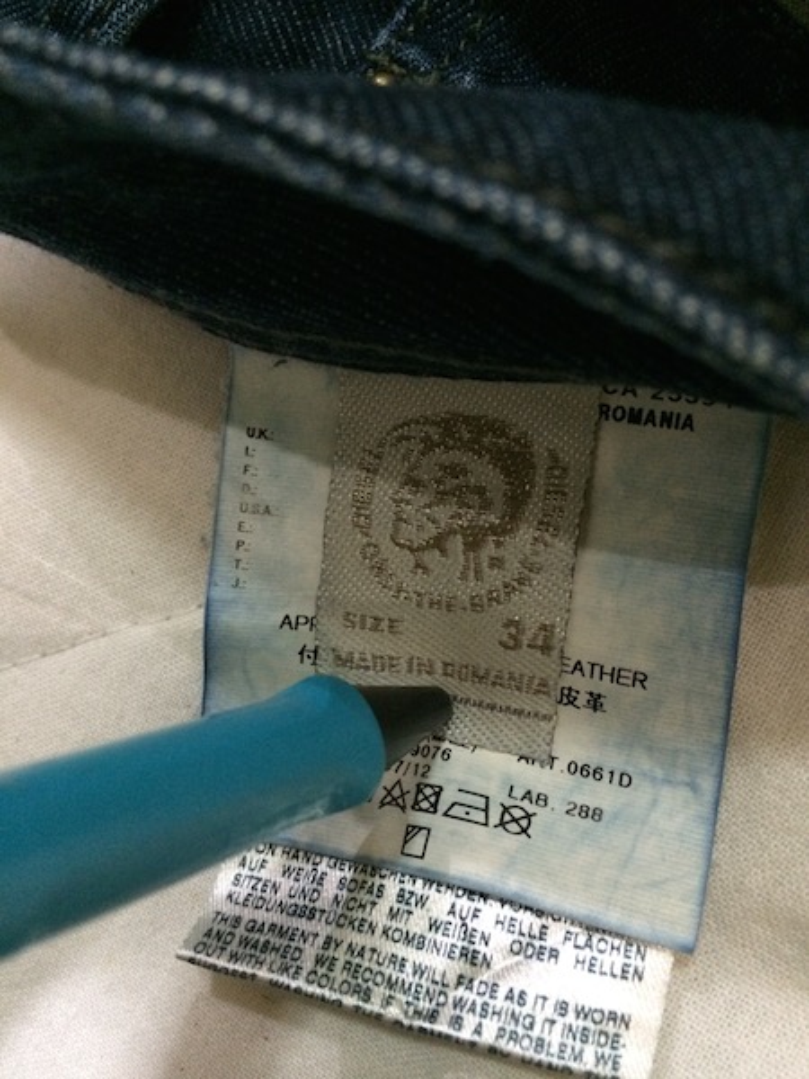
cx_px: 404
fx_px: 904
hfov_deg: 48.2
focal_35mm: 29
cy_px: 540
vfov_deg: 61.7
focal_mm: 4.15
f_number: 2.2
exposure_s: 1/17
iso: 400
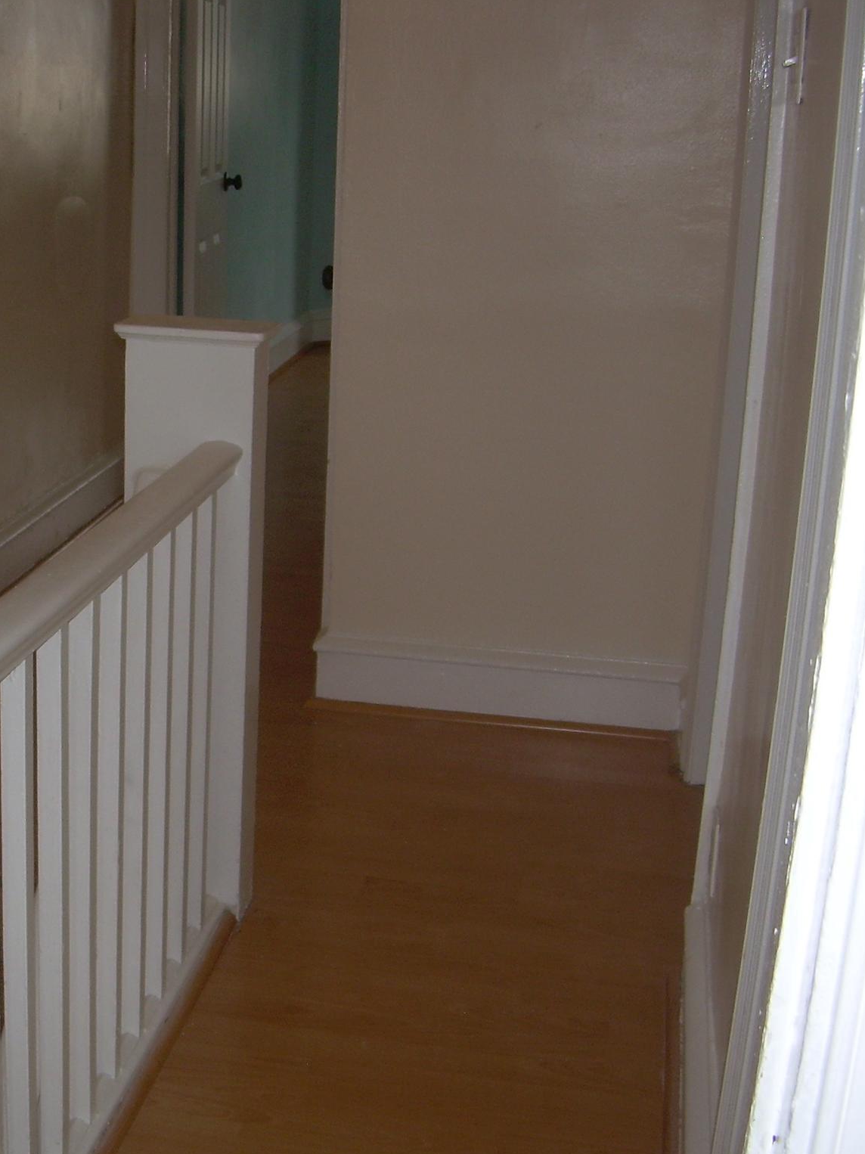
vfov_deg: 37.5
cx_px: 155
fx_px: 1700
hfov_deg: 27.9
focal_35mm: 51
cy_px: 577
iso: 50
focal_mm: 6.3
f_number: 2.8
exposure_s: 1/60
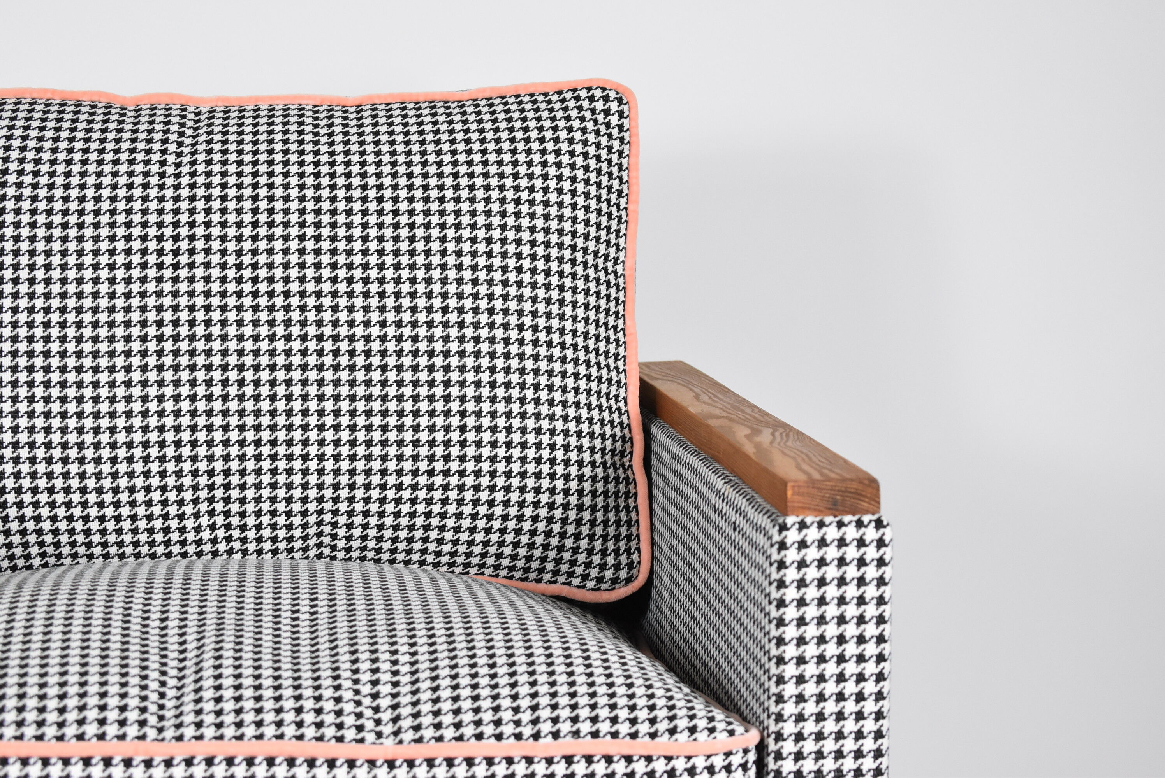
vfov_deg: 16.6
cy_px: 389
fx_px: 2672
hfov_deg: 24.6
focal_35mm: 82
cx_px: 582
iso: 2000
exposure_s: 1/125
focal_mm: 55
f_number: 5.6
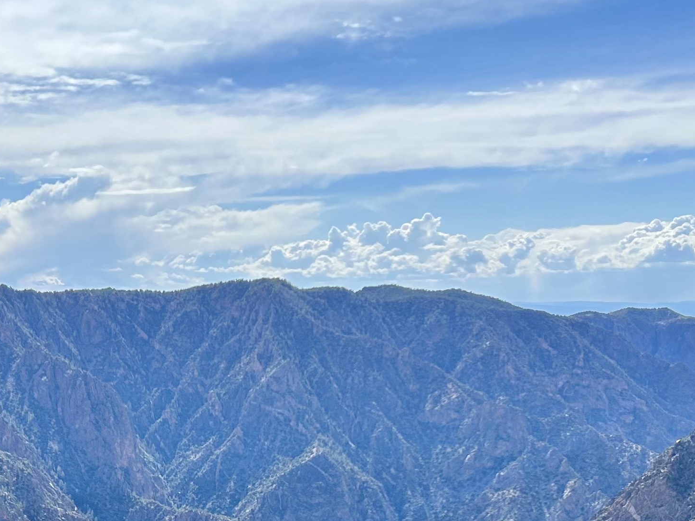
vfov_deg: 19.5
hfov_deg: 27.0
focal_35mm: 72
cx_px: 284
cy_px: 595
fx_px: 1446
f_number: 1.5
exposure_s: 1/5587
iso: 50
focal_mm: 5.7
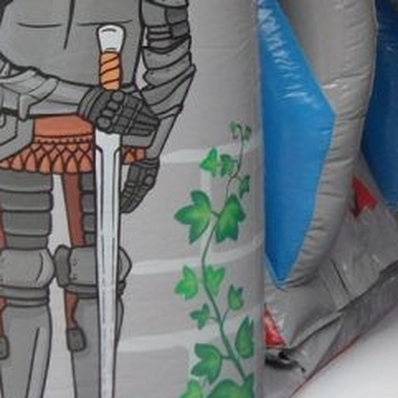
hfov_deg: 12.9
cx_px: 753
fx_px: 1561
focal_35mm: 120
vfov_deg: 14.0
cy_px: -119
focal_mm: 5.3
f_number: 3.4
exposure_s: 1/60
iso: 100
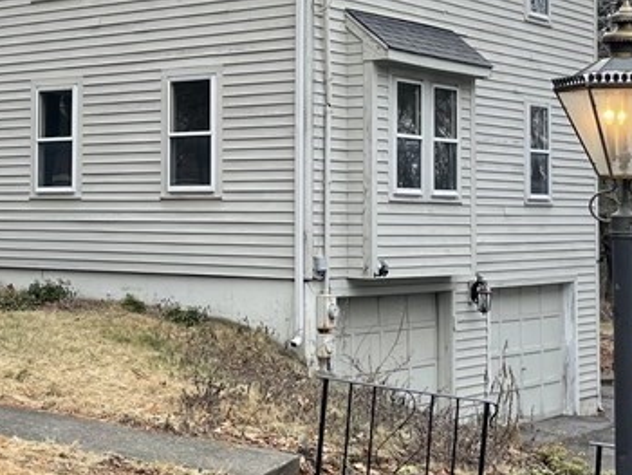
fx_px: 1389
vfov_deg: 19.4
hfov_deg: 25.1
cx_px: 103
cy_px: 168
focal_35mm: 76
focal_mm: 4.2
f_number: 1.6
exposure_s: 1/729
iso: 32
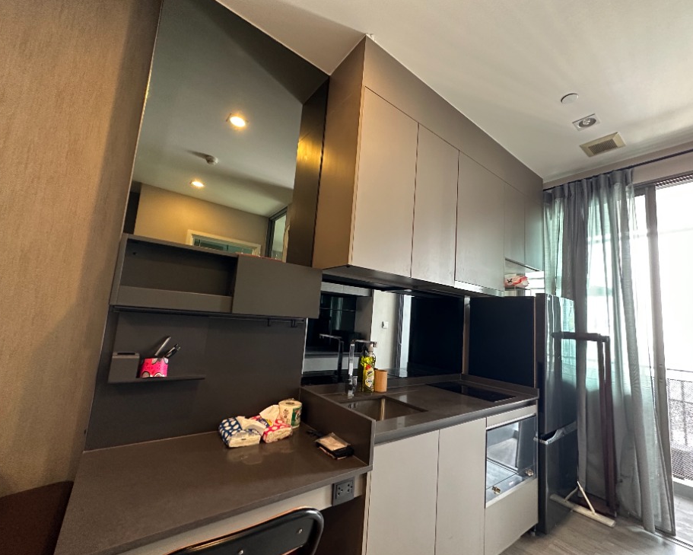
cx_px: 369
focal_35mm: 15
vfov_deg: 84.0
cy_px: 283
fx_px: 308
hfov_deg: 96.7
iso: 400
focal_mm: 2.22
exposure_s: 1/50
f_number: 2.2
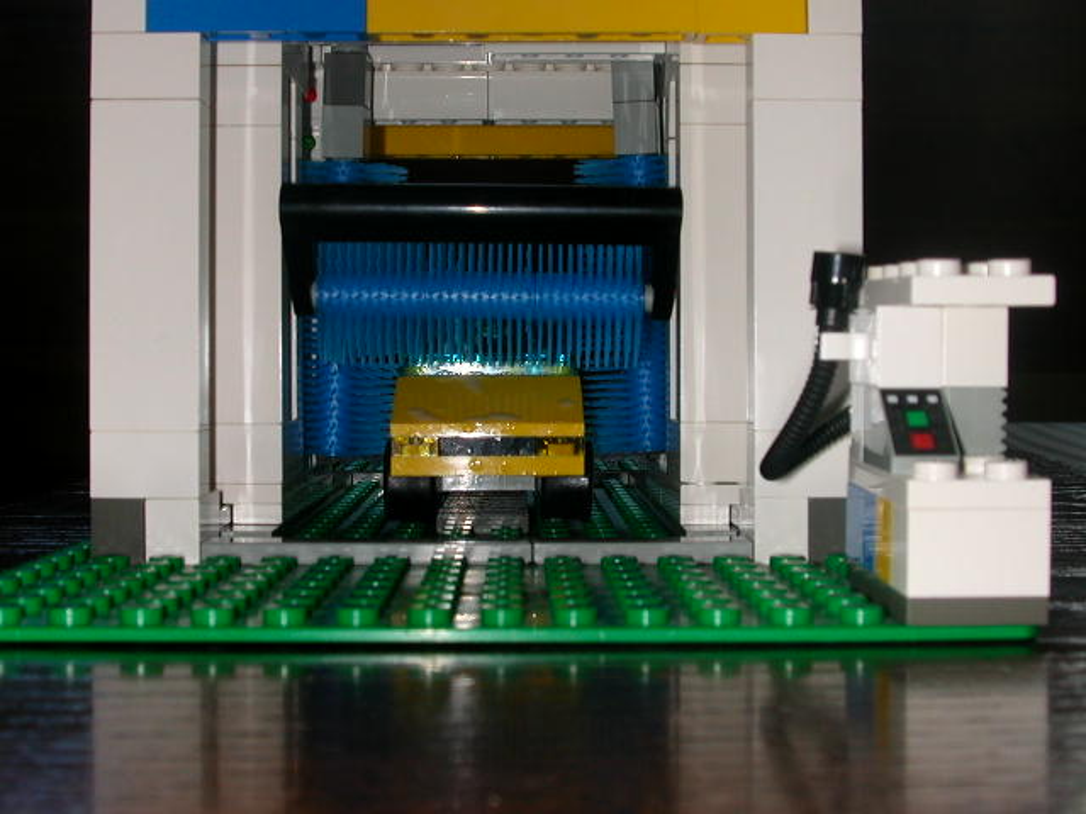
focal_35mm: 49
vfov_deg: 29.7
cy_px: 407
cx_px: 543
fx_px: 1537
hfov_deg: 38.9
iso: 100
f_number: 5.2
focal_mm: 7.5
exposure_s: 1/59.9
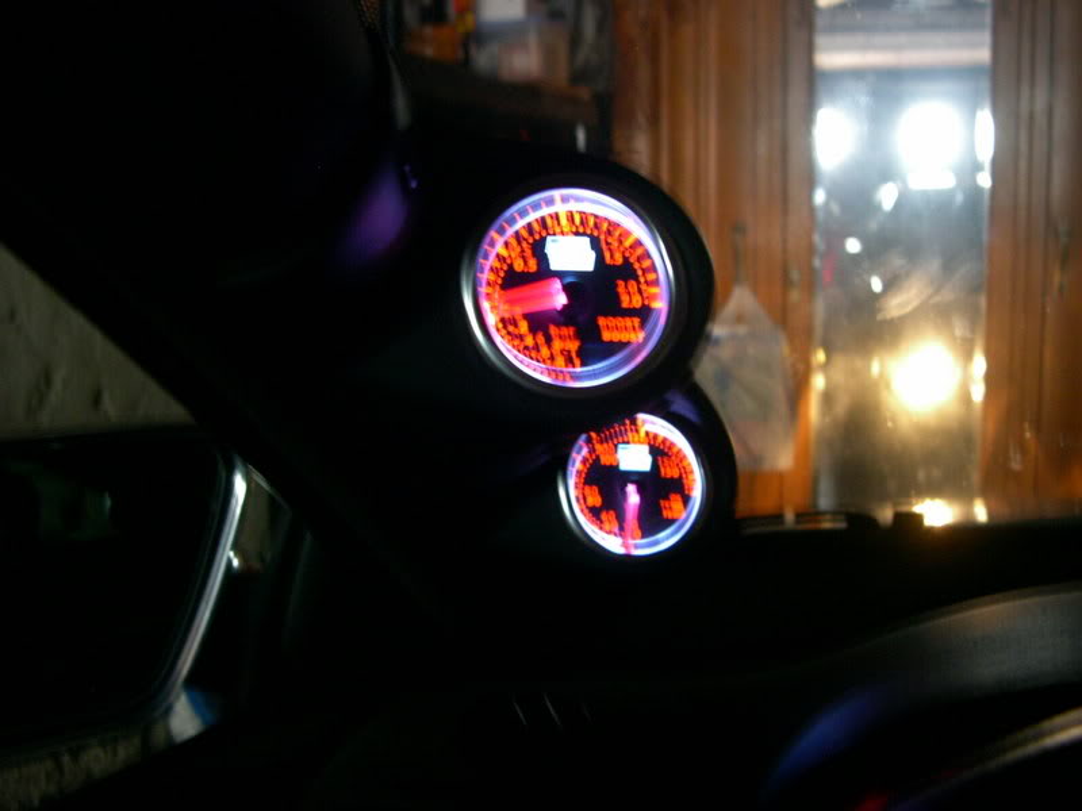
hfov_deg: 49.0
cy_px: 406
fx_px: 1188
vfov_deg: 37.7
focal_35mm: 38
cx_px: 541
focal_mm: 8
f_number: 2.8
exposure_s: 1
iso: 400
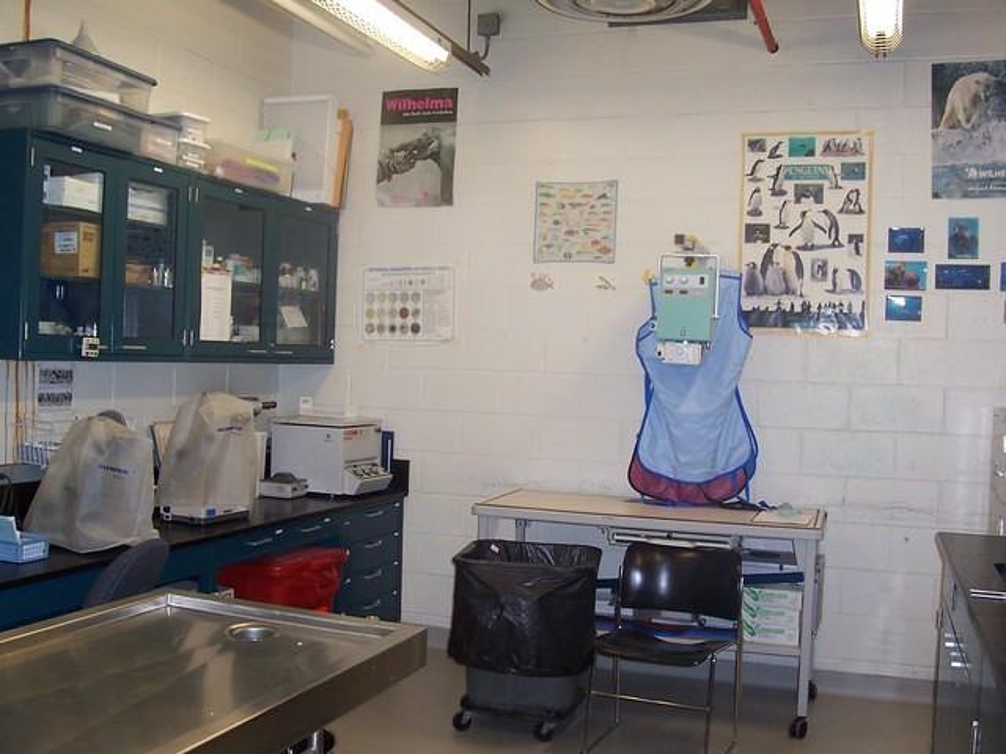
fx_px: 1075
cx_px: 503
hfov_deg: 50.1
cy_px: 377
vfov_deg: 38.7
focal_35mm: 37
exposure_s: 1/60
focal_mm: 5.6
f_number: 2.8
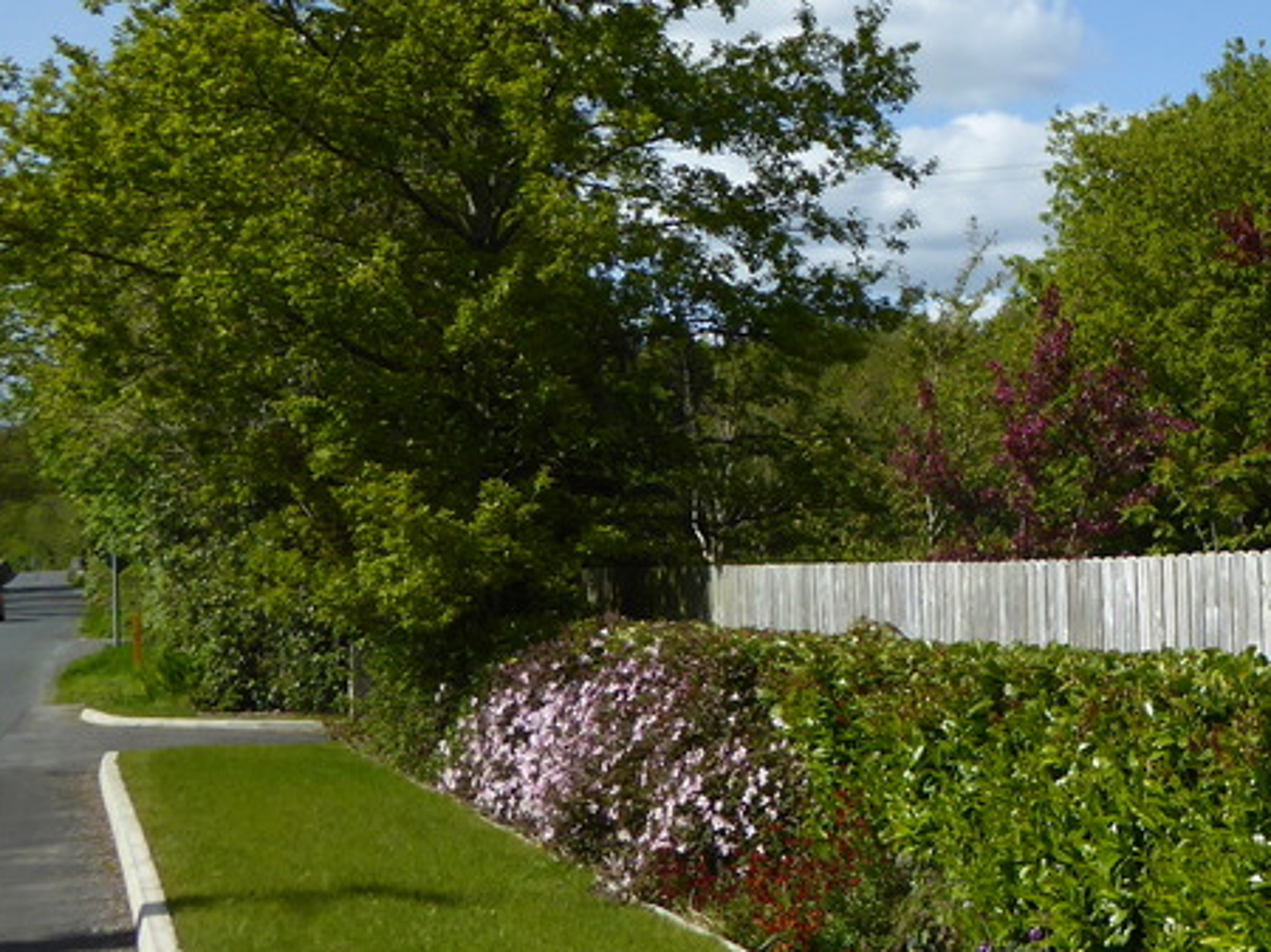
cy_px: 401
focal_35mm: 66
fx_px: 2422
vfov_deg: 22.2
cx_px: 1361
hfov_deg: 27.2
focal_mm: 5
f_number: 3.5
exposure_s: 1/1300
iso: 100
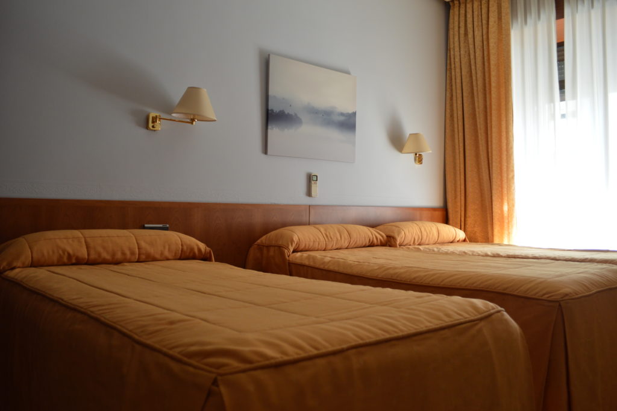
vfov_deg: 47.9
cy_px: 206
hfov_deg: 67.4
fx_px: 462
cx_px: 308
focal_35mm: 27
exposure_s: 1/50
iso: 400
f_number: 3.5
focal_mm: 18
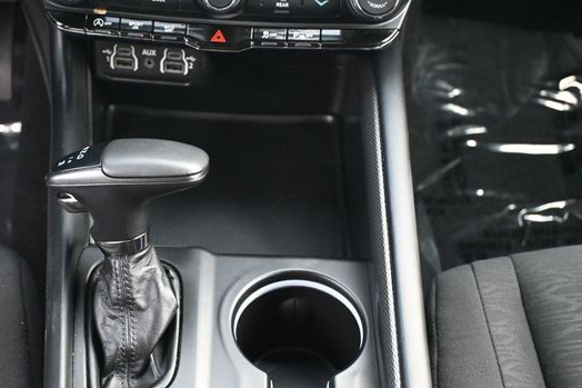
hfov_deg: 35.6
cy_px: 203
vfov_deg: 24.2
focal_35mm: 56
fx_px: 904
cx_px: 234
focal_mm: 30.5
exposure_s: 1/125
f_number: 4.8
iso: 3200
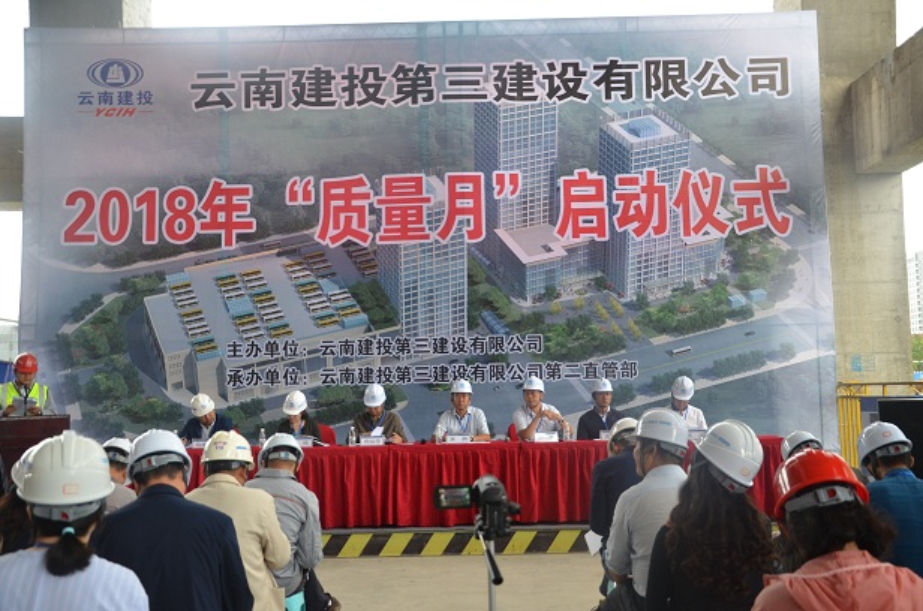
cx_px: 462
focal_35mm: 38
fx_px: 959
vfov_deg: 35.3
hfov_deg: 51.4
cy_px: 306
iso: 450
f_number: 4
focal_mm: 25
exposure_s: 1/60
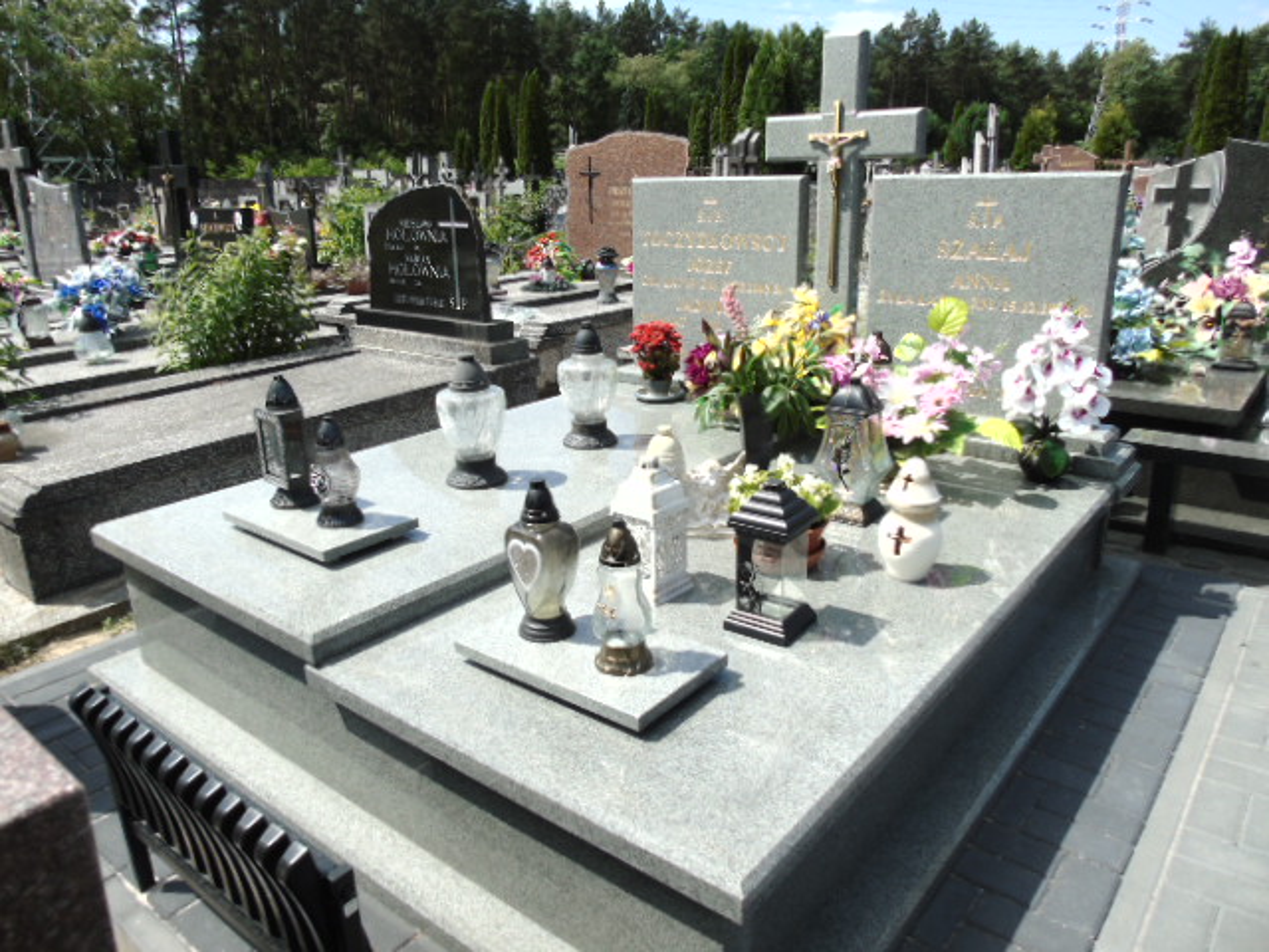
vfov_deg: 54.9
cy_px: 476
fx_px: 916
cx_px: 634
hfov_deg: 69.4
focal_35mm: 25
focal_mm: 4.4
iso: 80
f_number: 3.4
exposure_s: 1/1000
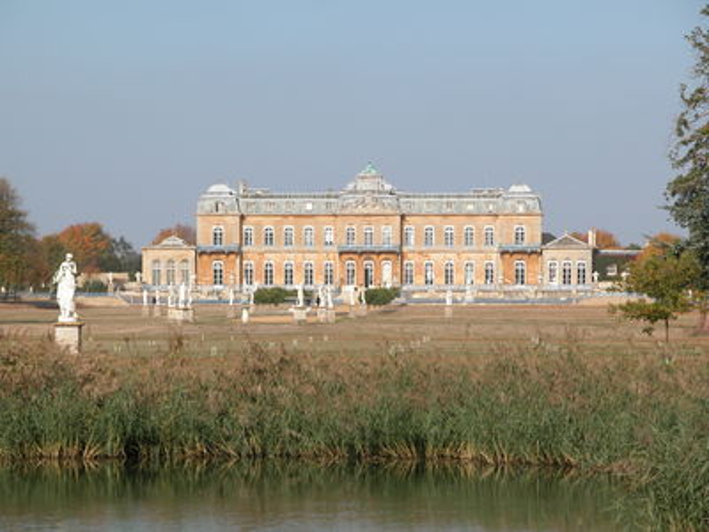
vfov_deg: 8.4
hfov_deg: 11.2
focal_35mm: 176
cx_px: 354
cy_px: 266
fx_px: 3605
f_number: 6.3
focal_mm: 44.7
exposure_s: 1/373
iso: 100
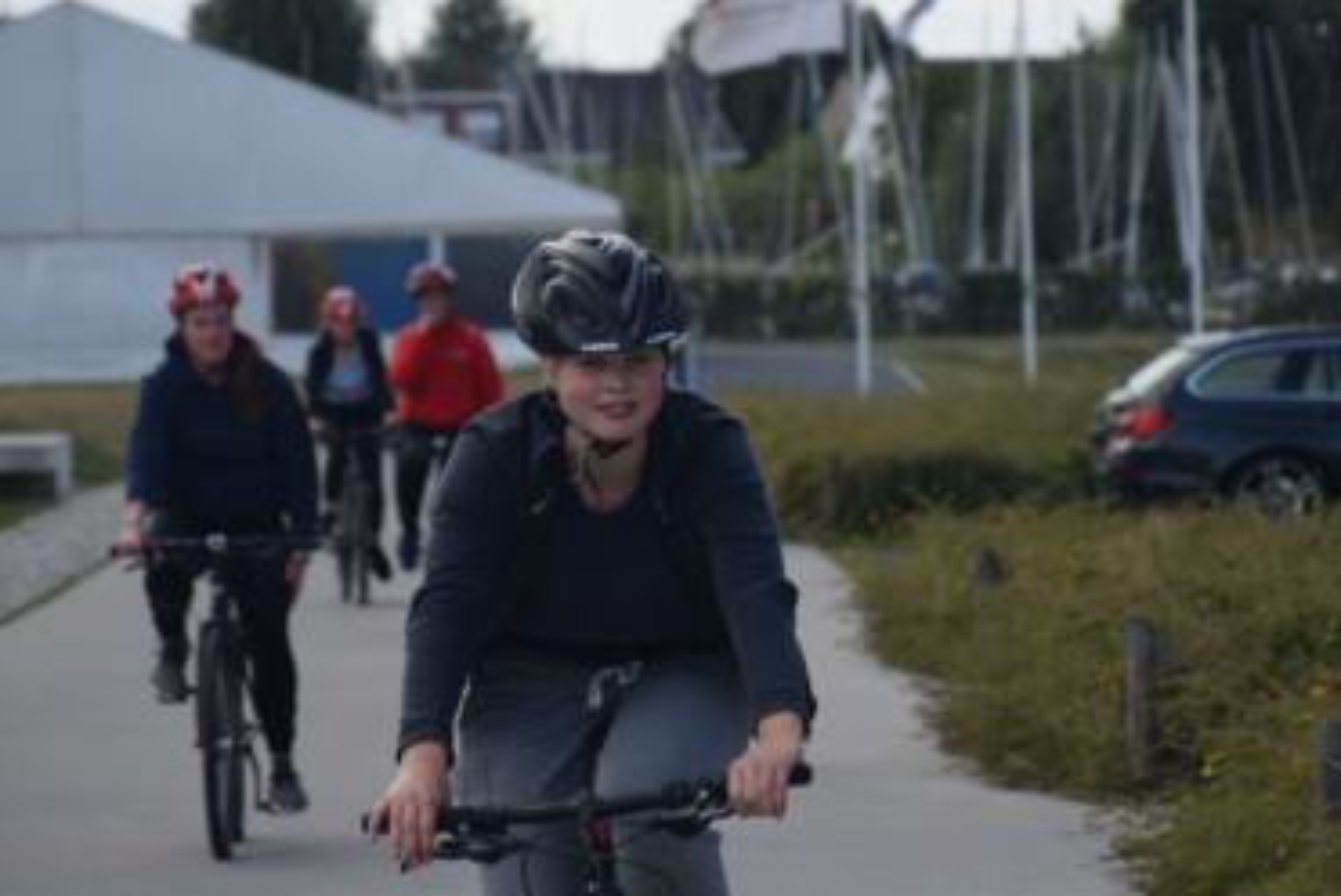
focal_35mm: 283
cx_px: 727
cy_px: 397
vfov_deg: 4.9
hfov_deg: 7.3
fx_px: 10550
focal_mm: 140
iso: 200
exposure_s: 1/500
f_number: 5.6
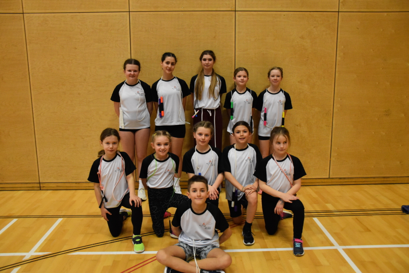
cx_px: 204
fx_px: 341
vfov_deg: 43.6
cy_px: 136
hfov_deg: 61.9
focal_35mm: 30
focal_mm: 20
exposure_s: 1/250
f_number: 3.5
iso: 3200
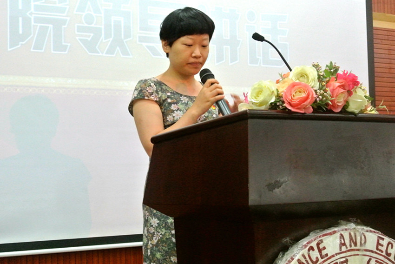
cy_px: 132
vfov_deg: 18.5
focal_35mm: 74
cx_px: 198
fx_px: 812
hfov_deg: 27.3
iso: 3200
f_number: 5.6
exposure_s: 1/60
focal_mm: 27.5
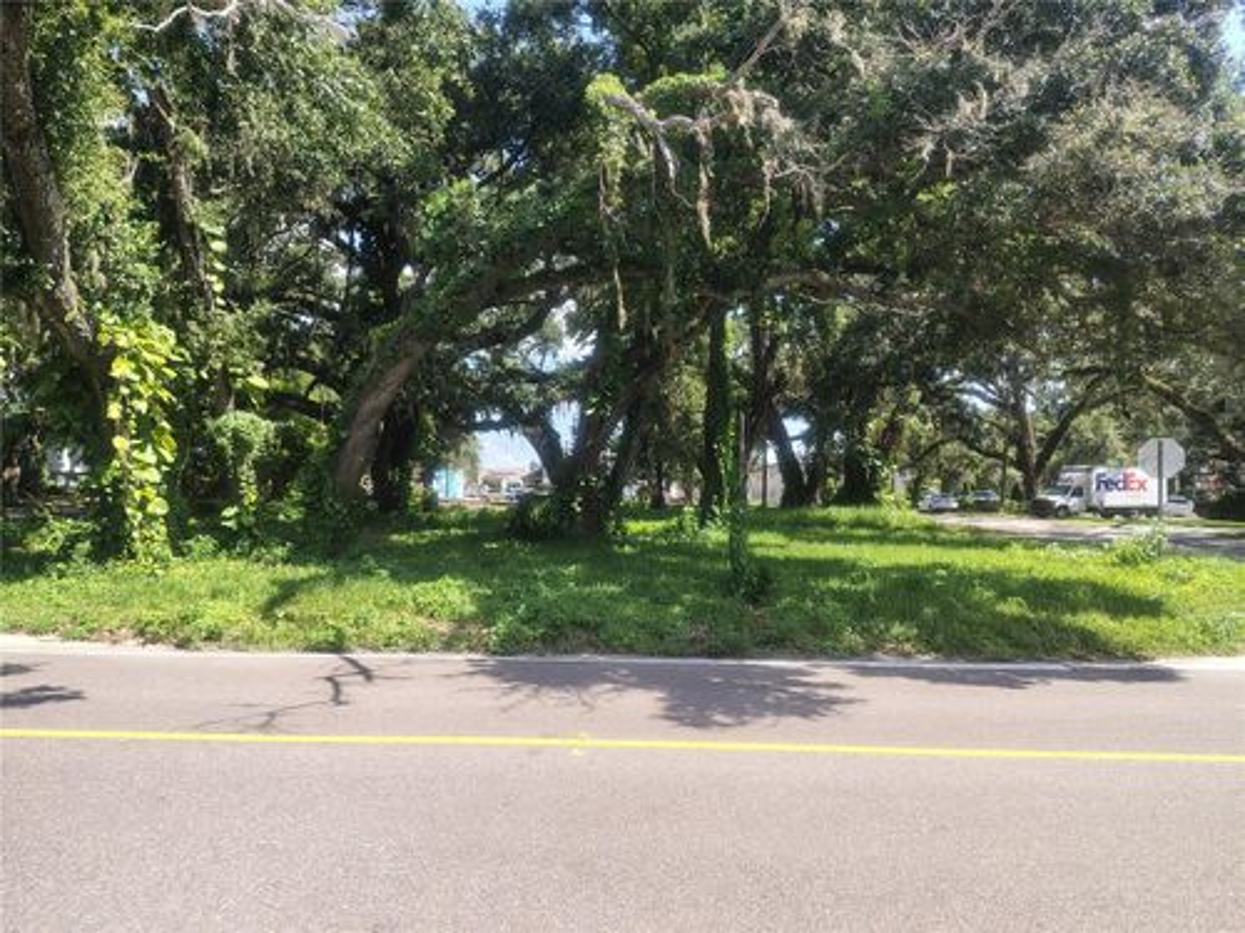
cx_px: 622
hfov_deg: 71.6
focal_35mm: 24
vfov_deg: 56.8
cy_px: 466
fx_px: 863
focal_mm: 5.56
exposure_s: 1/536
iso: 100
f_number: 1.8
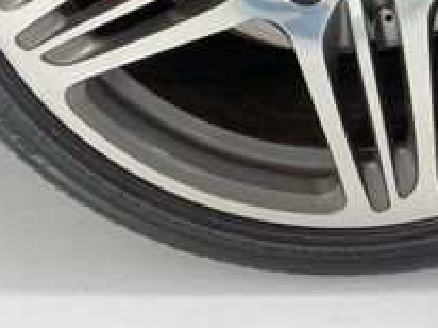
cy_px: -134
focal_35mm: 87
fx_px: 1100
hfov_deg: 22.4
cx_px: 310
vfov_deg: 15.8
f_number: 1.8
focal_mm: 3.99
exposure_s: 1/120
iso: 32
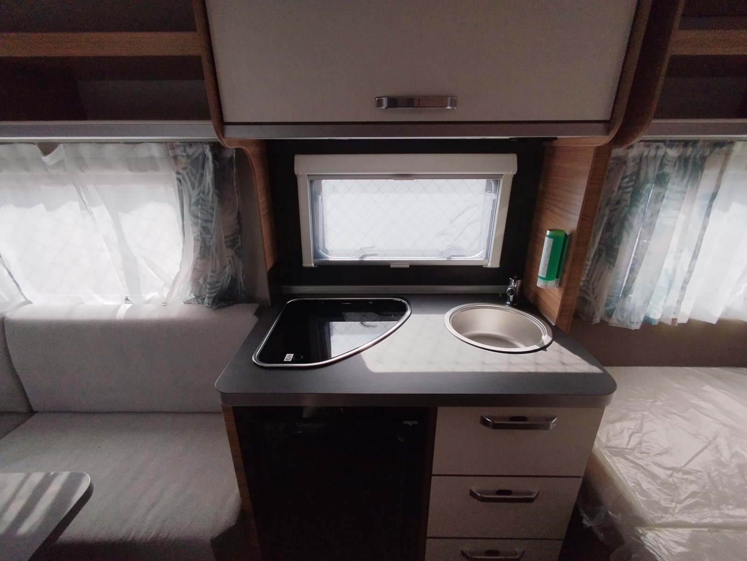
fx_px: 345
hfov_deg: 94.5
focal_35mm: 16
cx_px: 374
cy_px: 280
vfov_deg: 78.1
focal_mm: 1.65
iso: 50
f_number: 2.2
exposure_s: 1/552
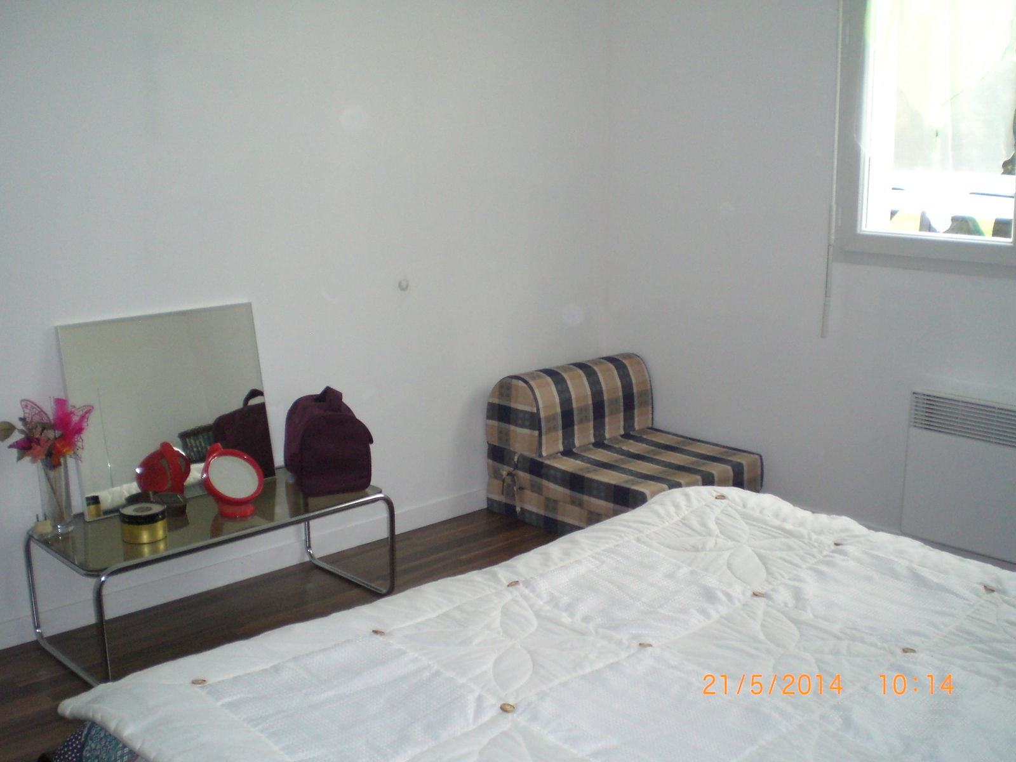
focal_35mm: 38
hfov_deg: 49.0
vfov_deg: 37.7
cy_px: 381
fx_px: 1115
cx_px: 508
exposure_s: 1/60
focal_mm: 6.3
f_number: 3.1
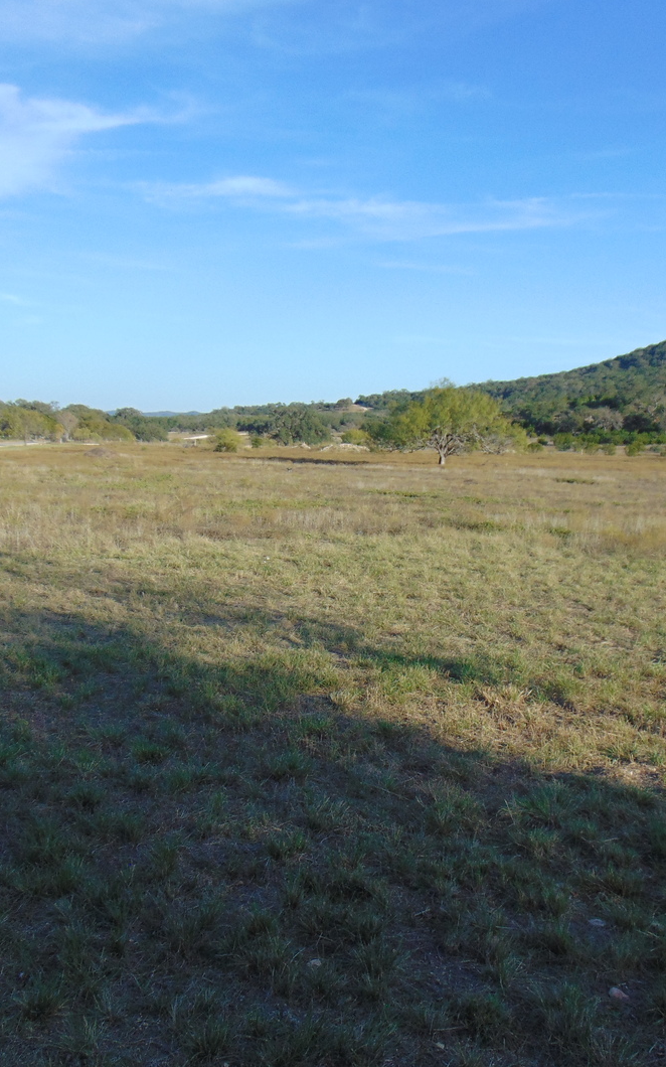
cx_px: 312
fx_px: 1046
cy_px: 532
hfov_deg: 35.3
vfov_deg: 54.0
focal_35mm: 36
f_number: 3
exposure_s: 1/1000
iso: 80
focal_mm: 4.5
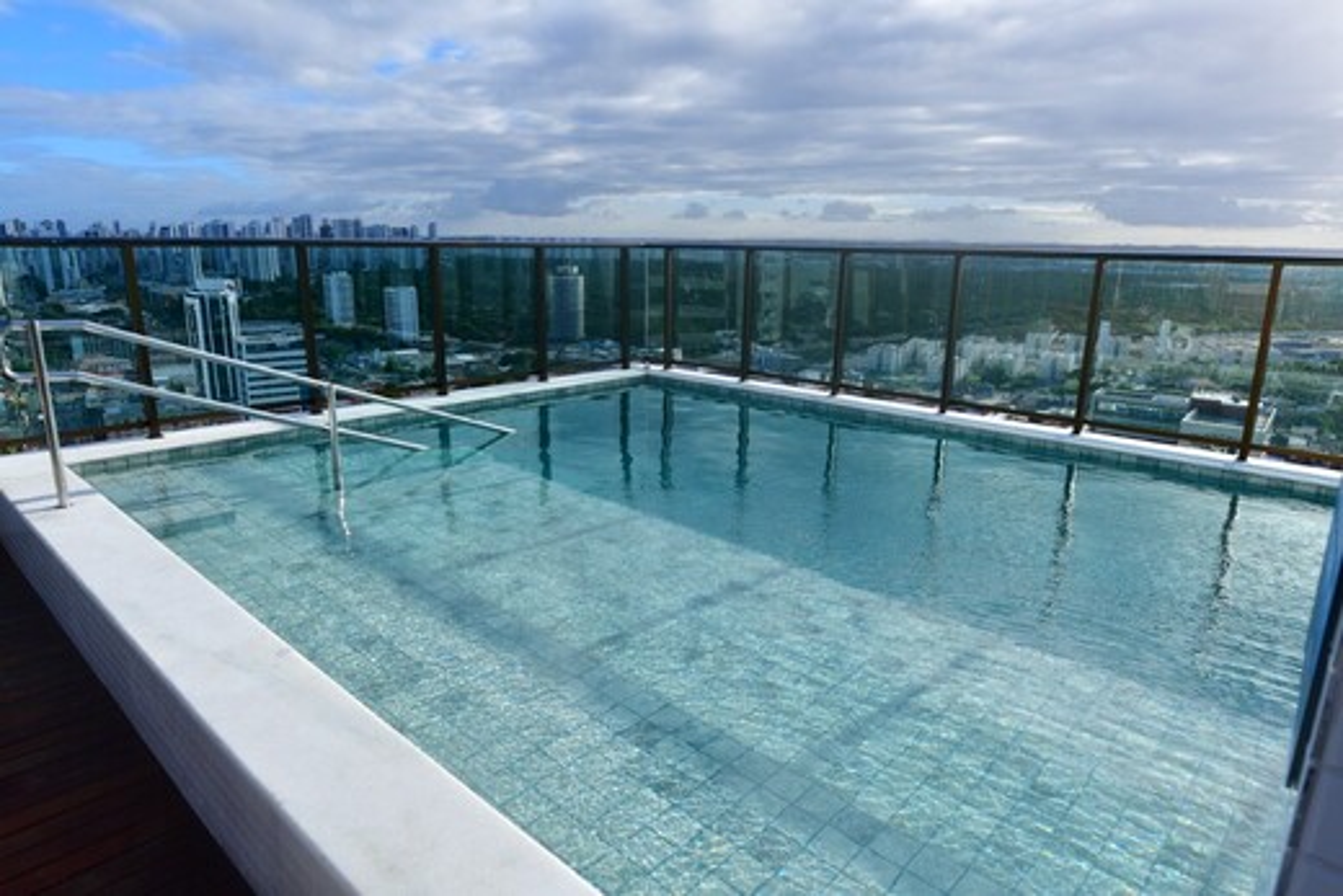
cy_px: 448
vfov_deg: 59.5
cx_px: 672
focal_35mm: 21
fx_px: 784
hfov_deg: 81.2
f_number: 10
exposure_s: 1/400
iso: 200
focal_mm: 14
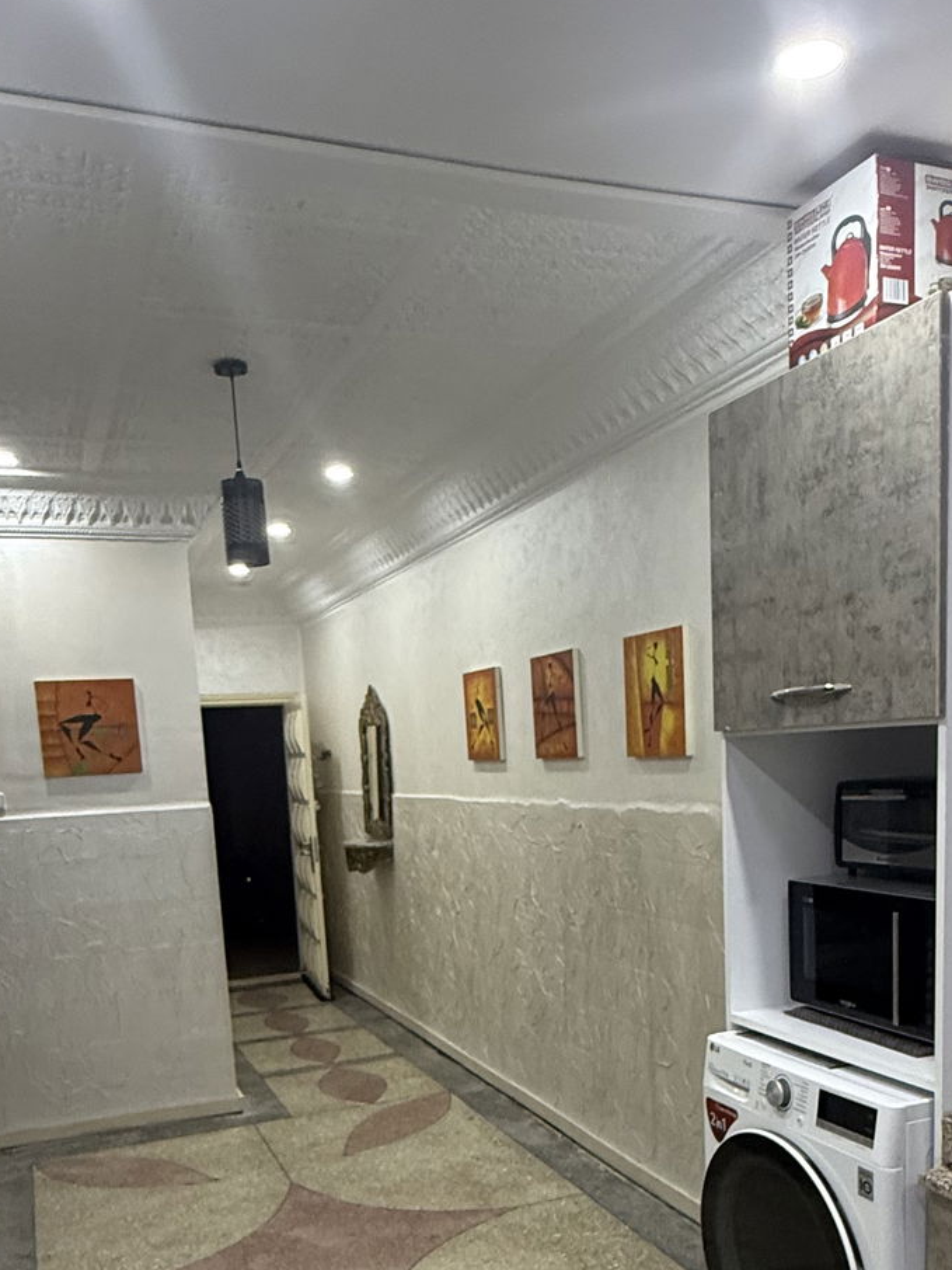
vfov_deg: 53.0
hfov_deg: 42.9
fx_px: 1210
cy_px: 948
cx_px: 522
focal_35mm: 33
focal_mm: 2.22
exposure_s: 1/100
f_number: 2.2
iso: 320
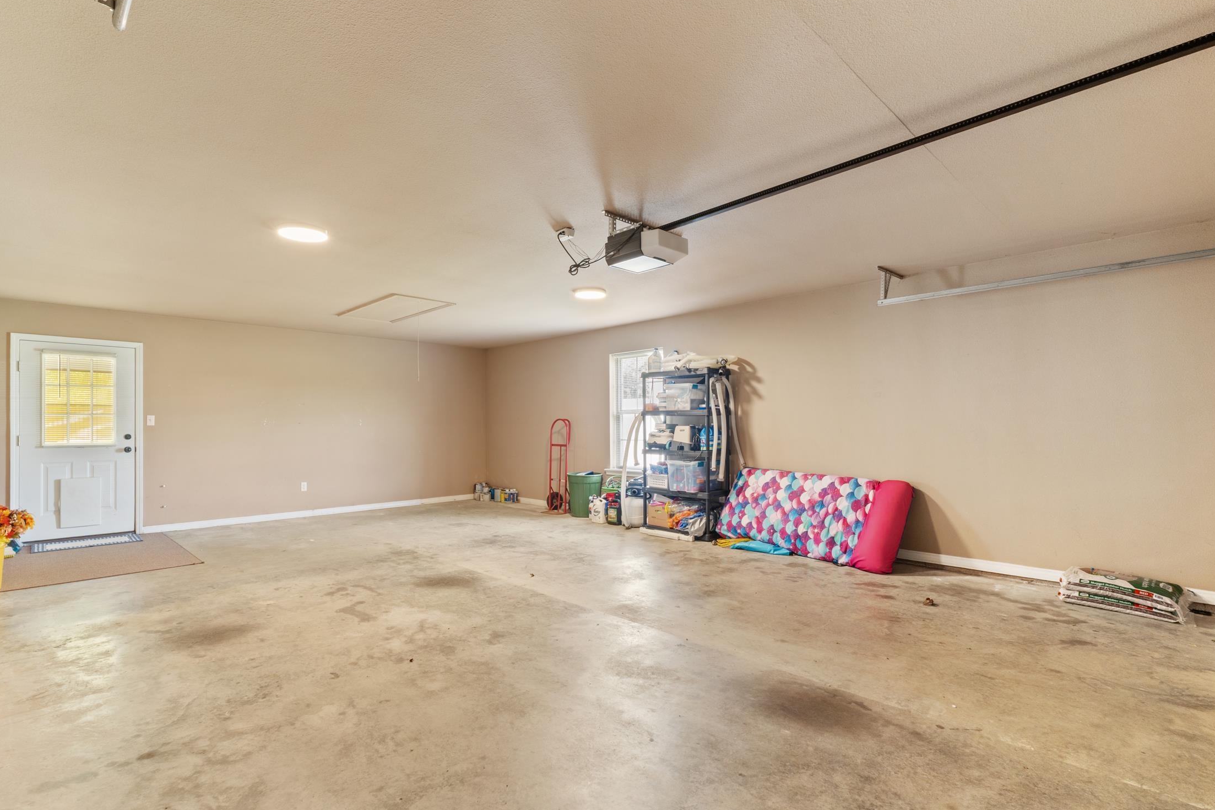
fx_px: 574
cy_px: 434
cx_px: 588
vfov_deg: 70.4
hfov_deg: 93.2
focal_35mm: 17
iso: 200
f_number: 9
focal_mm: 10
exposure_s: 2
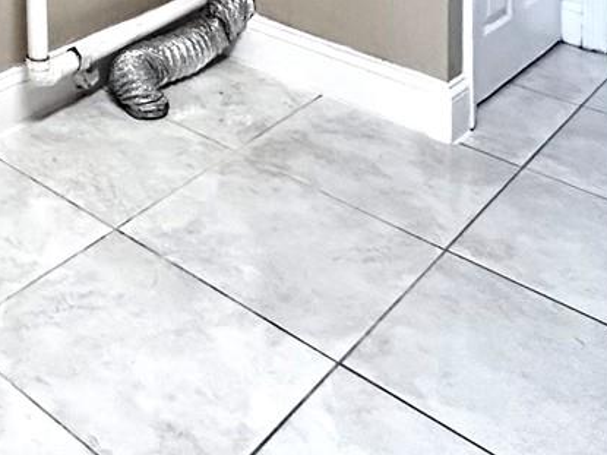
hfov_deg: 30.8
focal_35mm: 54
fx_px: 947
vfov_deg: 19.8
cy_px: -364
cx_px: -98
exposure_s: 1/60
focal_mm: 2.22
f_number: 2.2
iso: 200
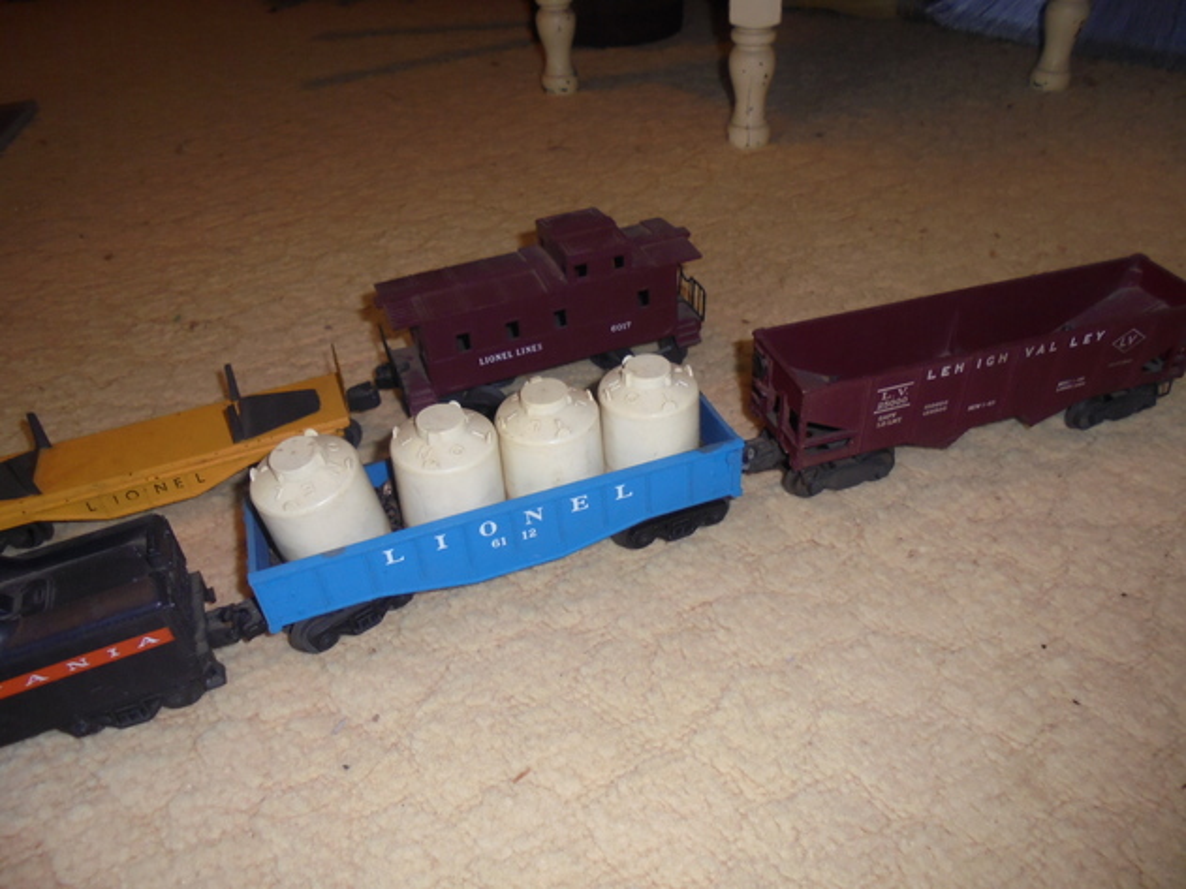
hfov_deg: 67.3
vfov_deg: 53.0
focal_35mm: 26
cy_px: 444
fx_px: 891
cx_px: 593
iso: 160
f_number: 3.5
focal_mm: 4.6
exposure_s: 1/30
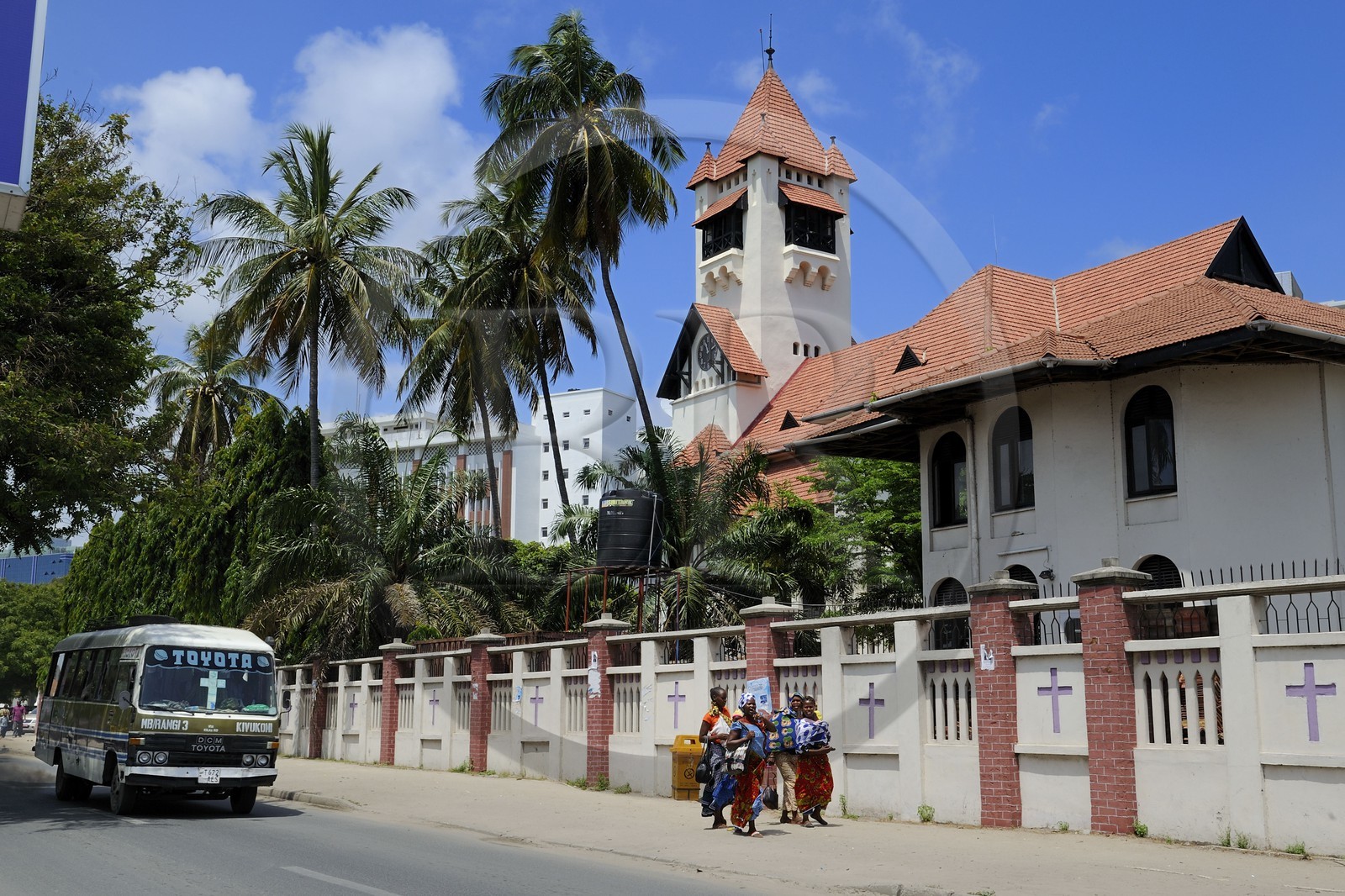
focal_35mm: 35
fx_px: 1307
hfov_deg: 54.4
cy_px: 448
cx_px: 672
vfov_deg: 37.8
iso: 200
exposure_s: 1/200
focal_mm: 35
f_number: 14
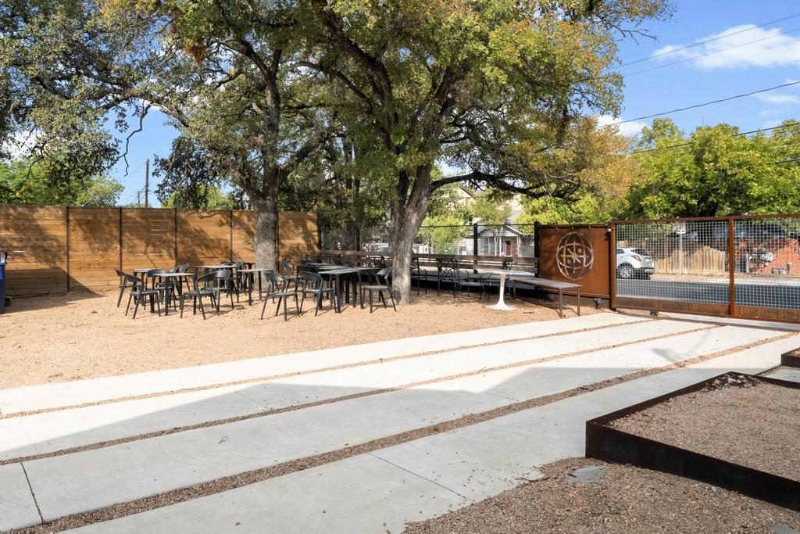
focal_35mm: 16
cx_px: 400
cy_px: 267
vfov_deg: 73.8
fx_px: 356
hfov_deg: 96.7
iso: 200
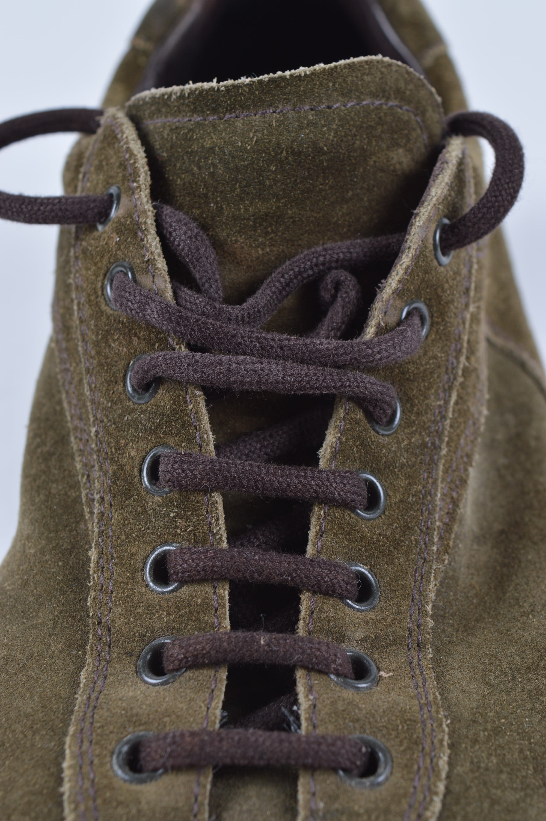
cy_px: 410
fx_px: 1573
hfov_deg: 19.7
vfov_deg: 29.3
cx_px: 273
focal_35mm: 69
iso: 100
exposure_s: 1/100
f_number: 9
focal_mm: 46
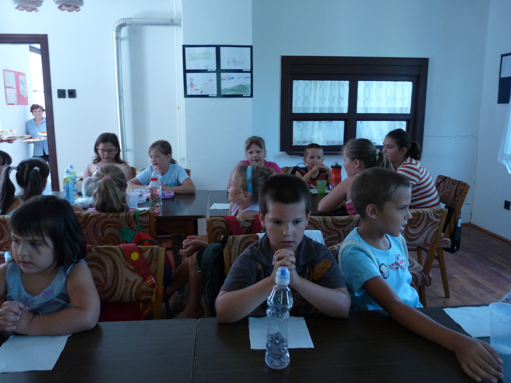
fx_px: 399
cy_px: 192
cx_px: 256
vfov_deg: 51.4
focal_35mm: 27
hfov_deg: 65.3
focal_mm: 4.8
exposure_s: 1/30
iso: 250
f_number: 2.8
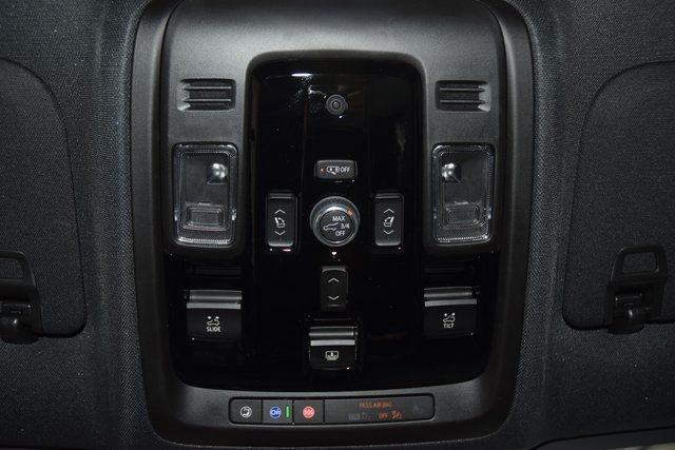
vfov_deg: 36.9
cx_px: 338
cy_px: 225
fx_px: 675
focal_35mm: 36
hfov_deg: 53.1
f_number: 3.8
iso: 800
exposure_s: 1/80
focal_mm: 24
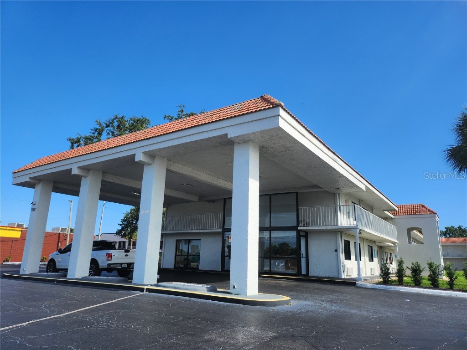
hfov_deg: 71.6
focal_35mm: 24
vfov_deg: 56.8
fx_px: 324
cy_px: 175
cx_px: 234
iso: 50
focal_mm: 5
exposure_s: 1/2333
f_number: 1.8
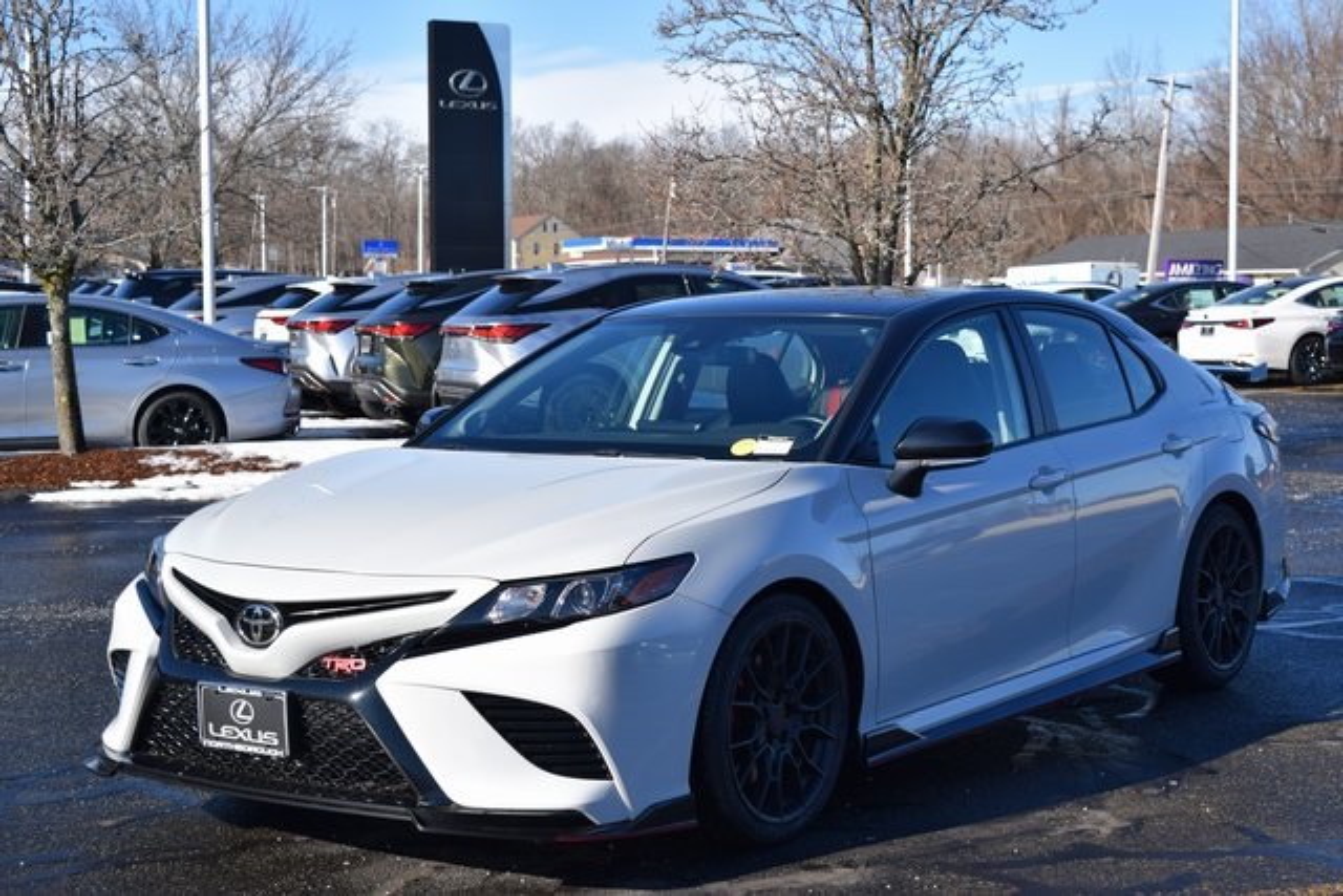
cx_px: 672
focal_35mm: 60
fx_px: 2239
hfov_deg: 33.4
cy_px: 448
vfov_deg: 22.6
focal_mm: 40
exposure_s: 1/1600
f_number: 6.3
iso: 400
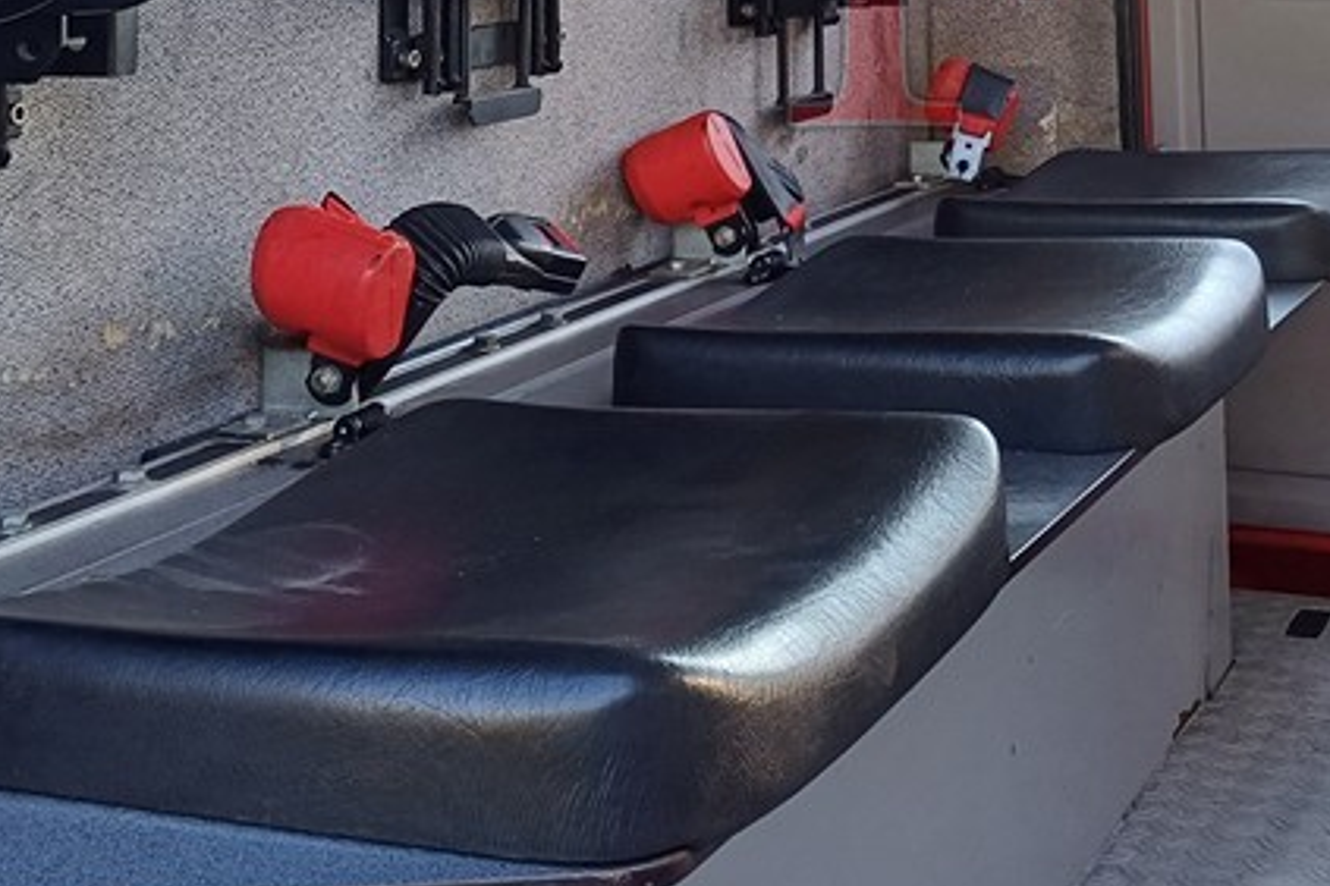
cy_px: -245
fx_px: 2327
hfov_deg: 31.7
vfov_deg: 19.9
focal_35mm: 63
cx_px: 836
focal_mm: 4.65
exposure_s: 1/100
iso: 64
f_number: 1.8
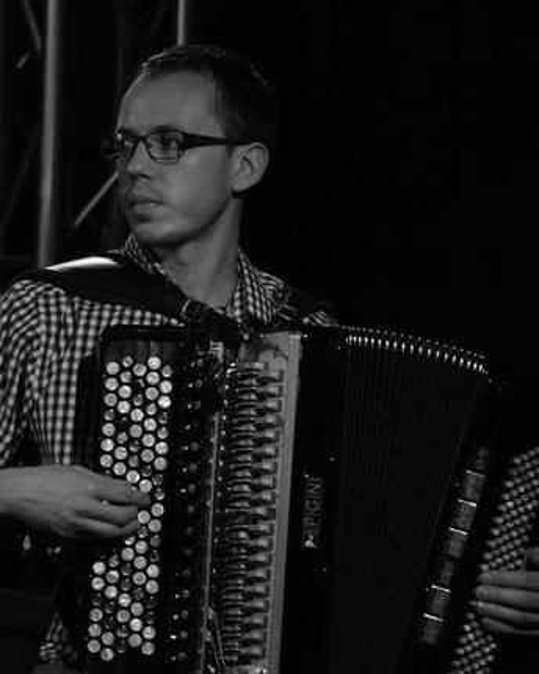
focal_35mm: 532
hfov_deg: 2.9
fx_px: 10608
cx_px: 146
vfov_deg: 3.6
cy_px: 337
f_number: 5.6
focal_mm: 250
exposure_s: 1/100
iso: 3200
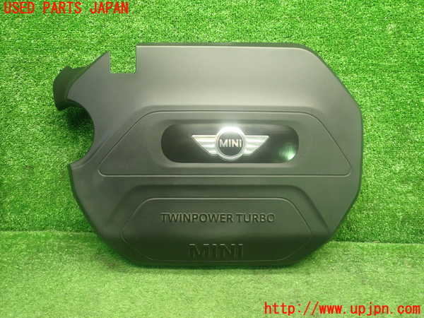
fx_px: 367
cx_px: 212
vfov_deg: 46.8
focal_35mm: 30
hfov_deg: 60.0
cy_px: 159
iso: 400
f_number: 2.3
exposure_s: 1/30
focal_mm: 5.4
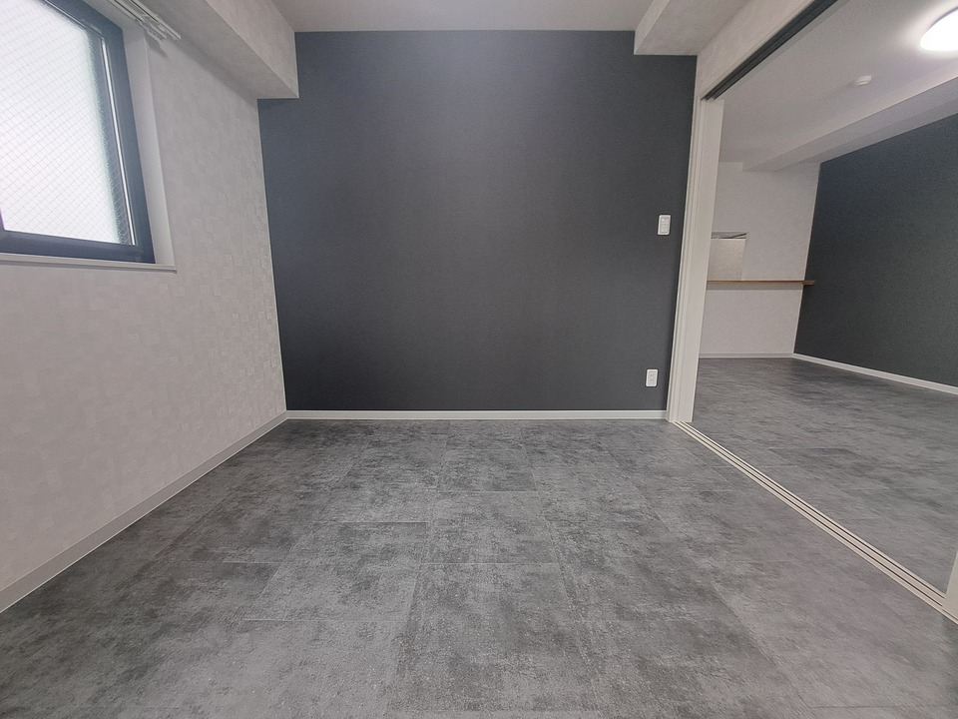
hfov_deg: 106.2
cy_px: 360
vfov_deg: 89.9
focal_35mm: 13
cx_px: 479
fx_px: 360
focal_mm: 1.74
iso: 64
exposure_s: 1/50
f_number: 2.2
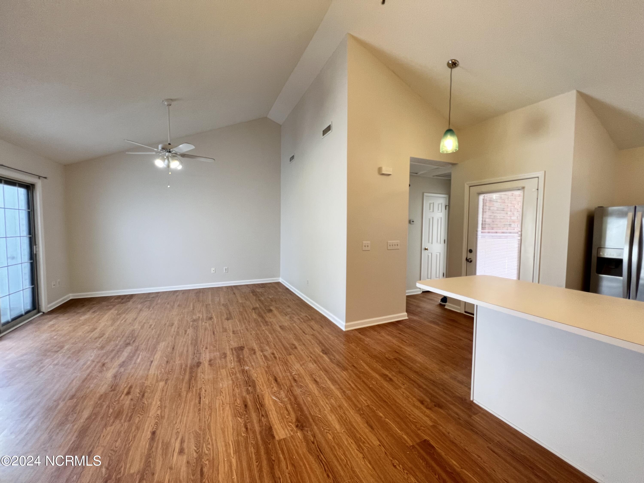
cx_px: 322
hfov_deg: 106.2
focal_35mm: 13
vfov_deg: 89.9
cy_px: 242
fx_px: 242
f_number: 1.8
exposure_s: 1/60
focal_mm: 1.57
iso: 160
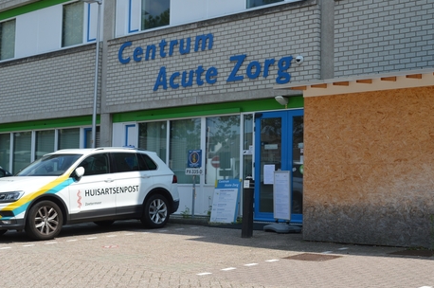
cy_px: 145
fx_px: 710
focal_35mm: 59
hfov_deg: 34.0
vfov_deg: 22.9
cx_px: 232
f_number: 8
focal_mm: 30
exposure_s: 1/250
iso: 100
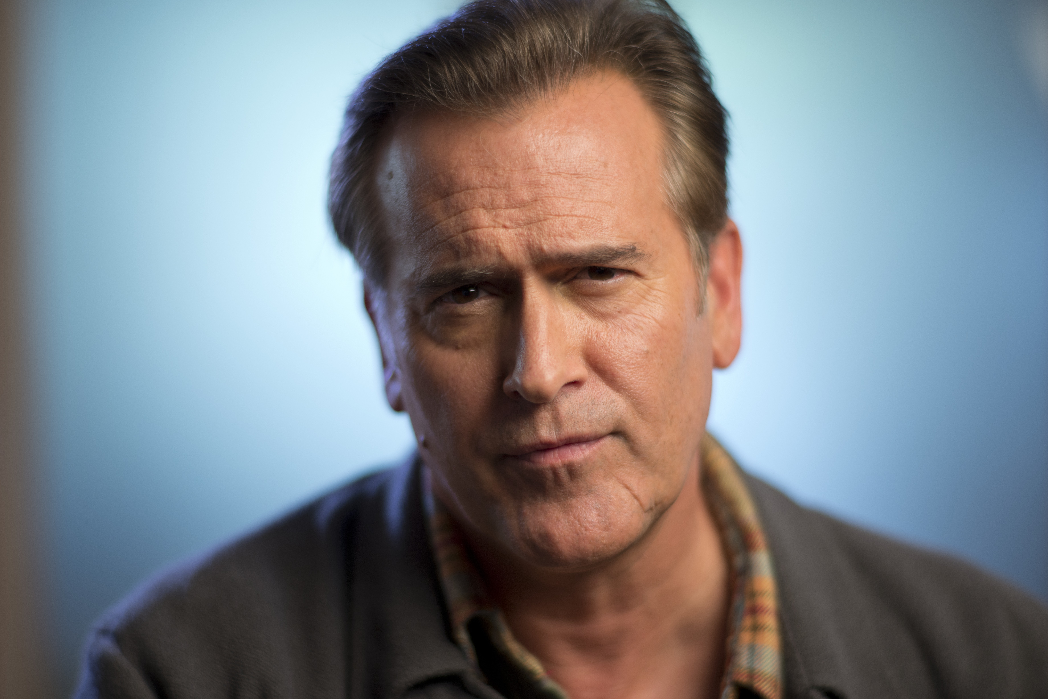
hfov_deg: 23.9
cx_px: 524
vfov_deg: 16.1
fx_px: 2475
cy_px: 350
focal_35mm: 85
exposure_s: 1/160
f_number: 1.6
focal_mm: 85
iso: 320
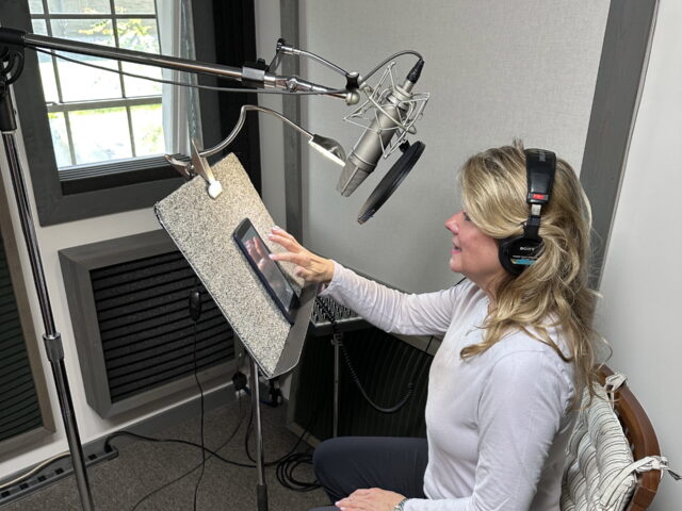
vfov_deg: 56.8
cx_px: 341
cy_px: 256
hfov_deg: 71.6
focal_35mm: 24
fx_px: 473
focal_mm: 6.86
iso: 160
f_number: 1.78
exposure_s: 1/60
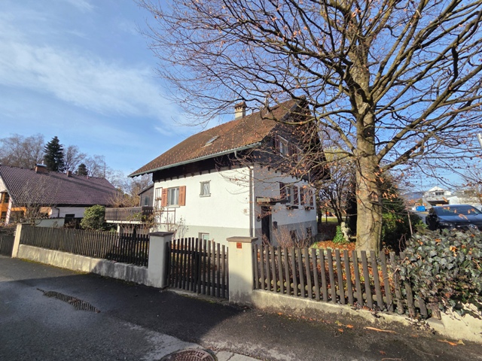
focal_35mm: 13
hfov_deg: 106.2
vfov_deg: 89.9
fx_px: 181
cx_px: 241
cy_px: 180
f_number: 2.2
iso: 50
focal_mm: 2.2
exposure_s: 1/1989
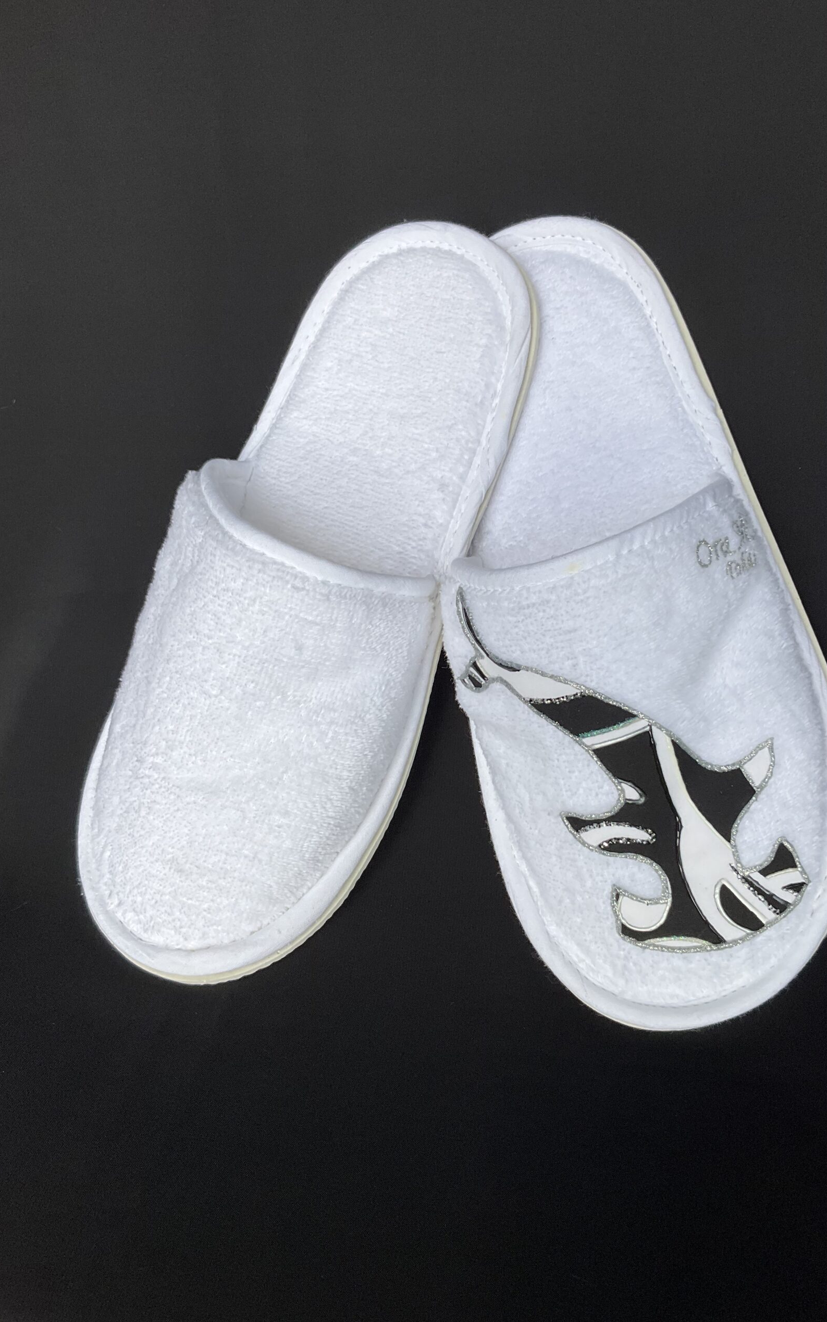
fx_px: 1118
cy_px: 665
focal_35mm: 31
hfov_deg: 40.4
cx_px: 495
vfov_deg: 61.2
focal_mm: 3
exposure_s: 1/804
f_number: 1.8
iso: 25
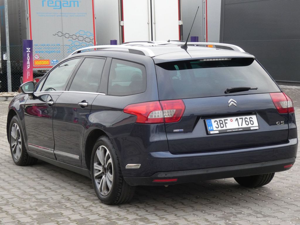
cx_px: 150
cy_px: 112
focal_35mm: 85
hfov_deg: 23.0
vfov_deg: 17.4
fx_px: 737
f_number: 5.6
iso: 250
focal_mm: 15.2
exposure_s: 1/80
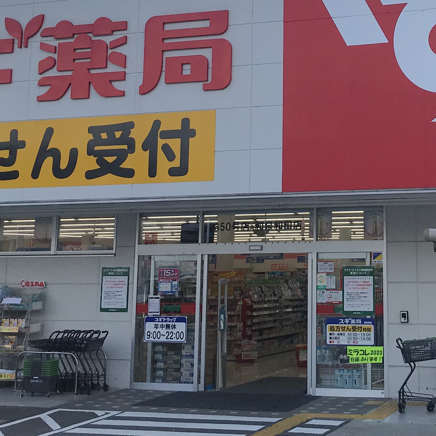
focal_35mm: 66
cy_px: 96
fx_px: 940
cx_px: 357
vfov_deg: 25.7
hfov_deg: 25.6
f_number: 1.8
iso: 20
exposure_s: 1/2083
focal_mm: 3.99
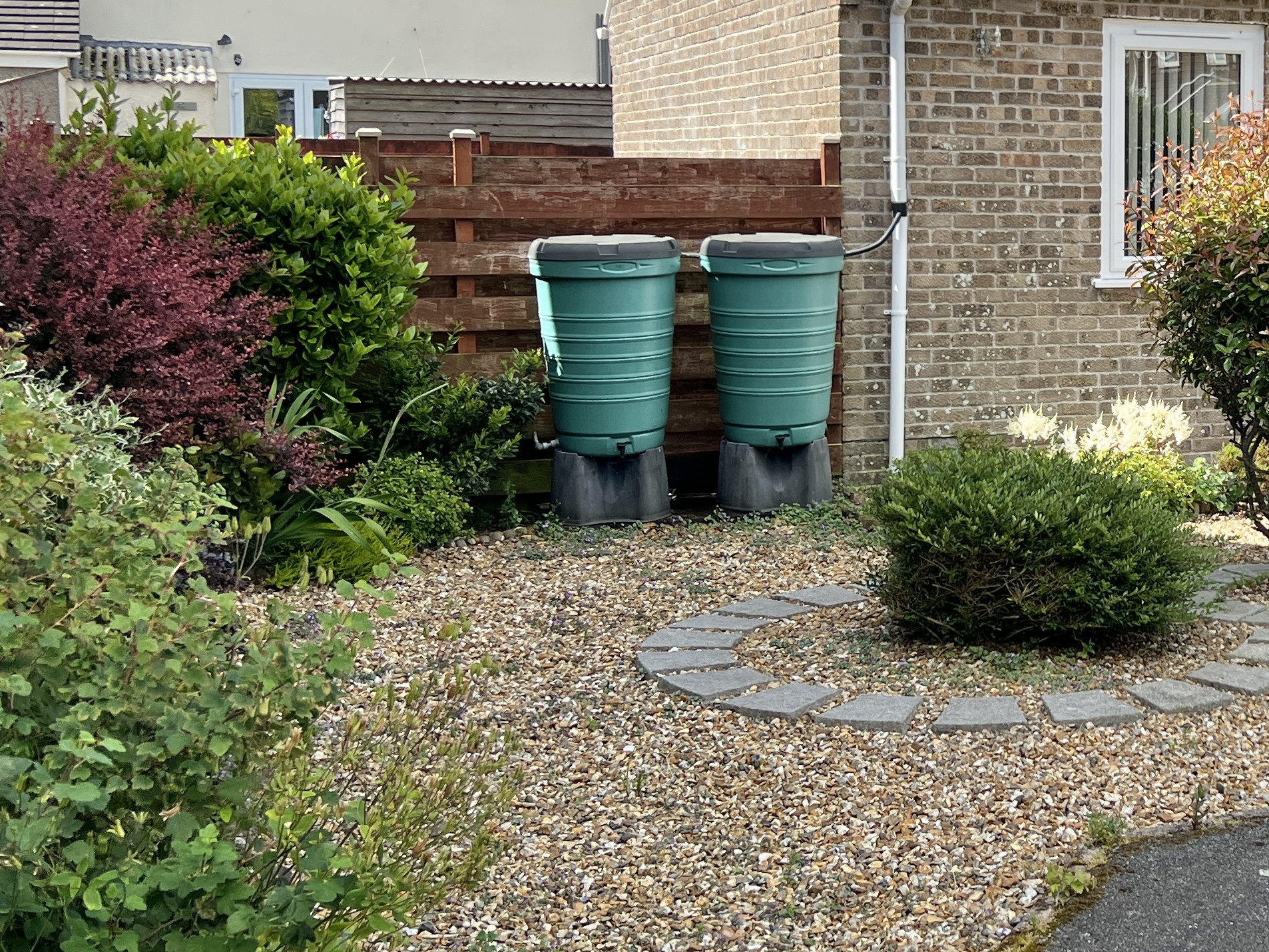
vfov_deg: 26.5
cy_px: 355
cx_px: 1194
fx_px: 2017
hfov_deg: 32.8
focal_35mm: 55
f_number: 1.5
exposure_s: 1/2299
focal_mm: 5.7
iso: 50
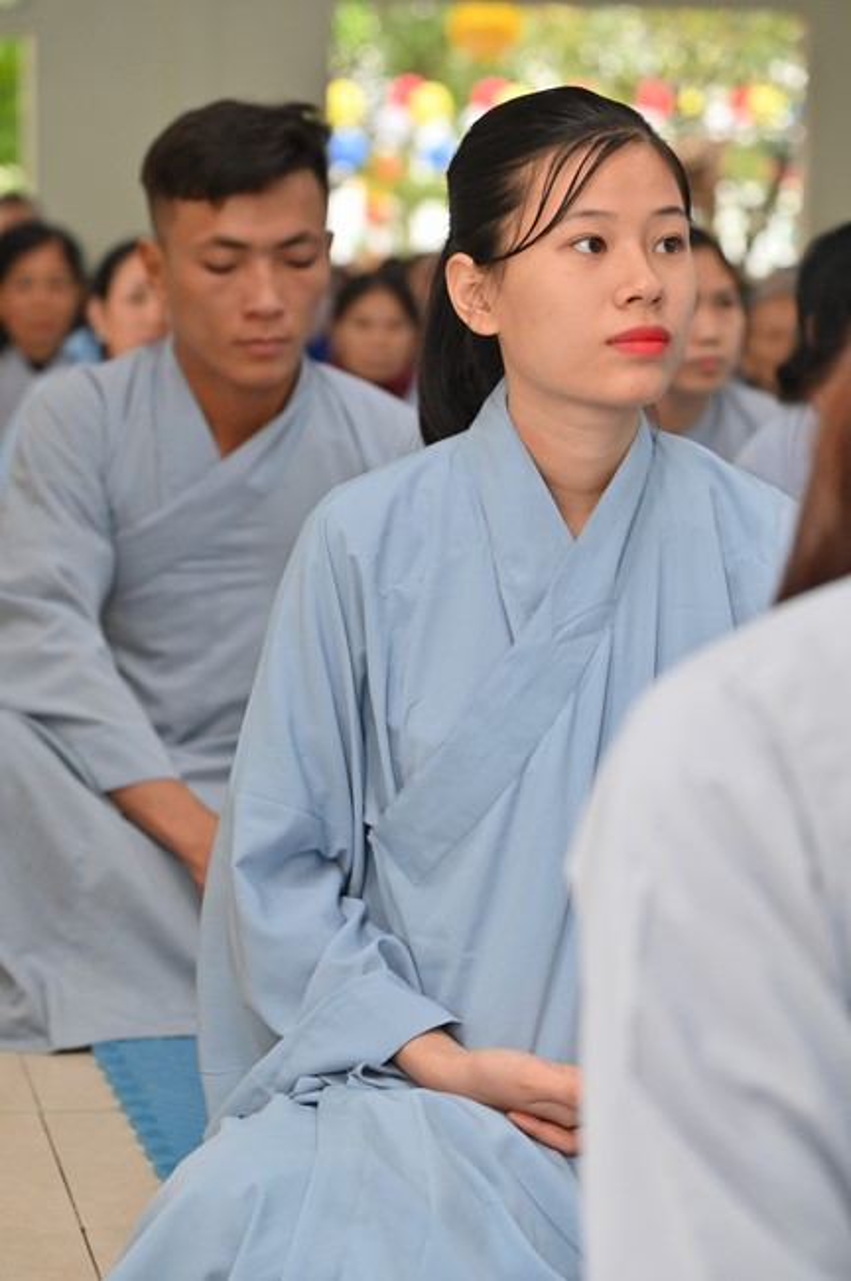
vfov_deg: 19.5
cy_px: 640
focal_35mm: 105
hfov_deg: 13.0
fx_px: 3731
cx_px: 426
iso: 1600
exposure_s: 1/125
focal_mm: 105
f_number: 5.6
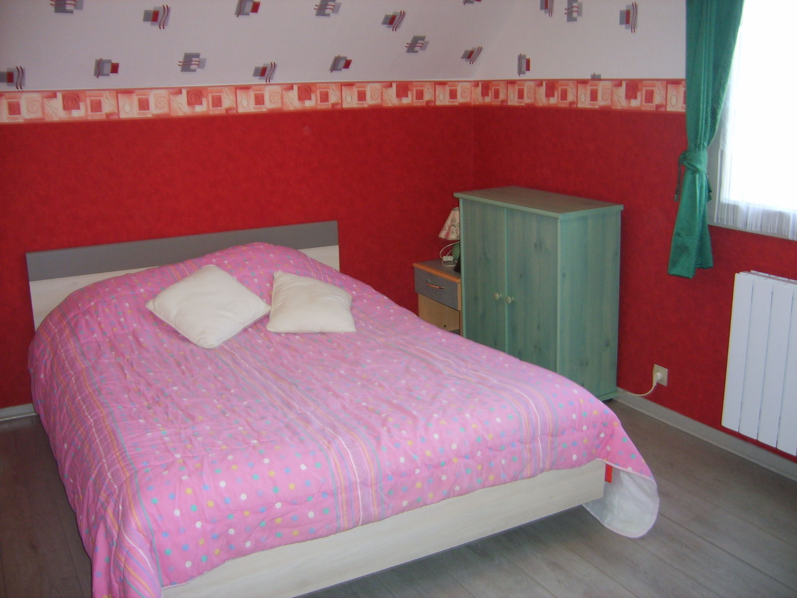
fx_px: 806
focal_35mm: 35
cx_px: 398
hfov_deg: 52.6
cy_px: 299
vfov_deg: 40.7
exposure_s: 1/30
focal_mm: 5.8
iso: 100
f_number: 2.8
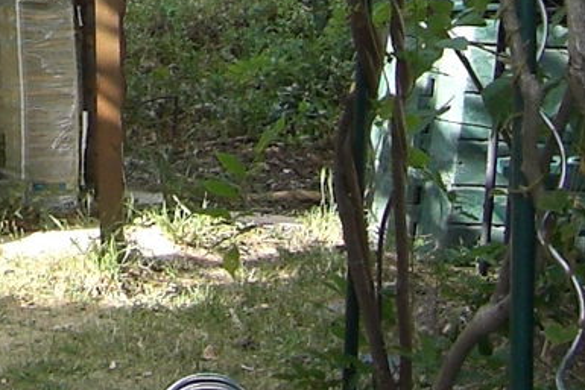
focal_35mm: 219
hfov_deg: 9.2
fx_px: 3560
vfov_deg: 6.0
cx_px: -257
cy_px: -515
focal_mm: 6.2
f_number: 2.7
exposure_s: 1/200
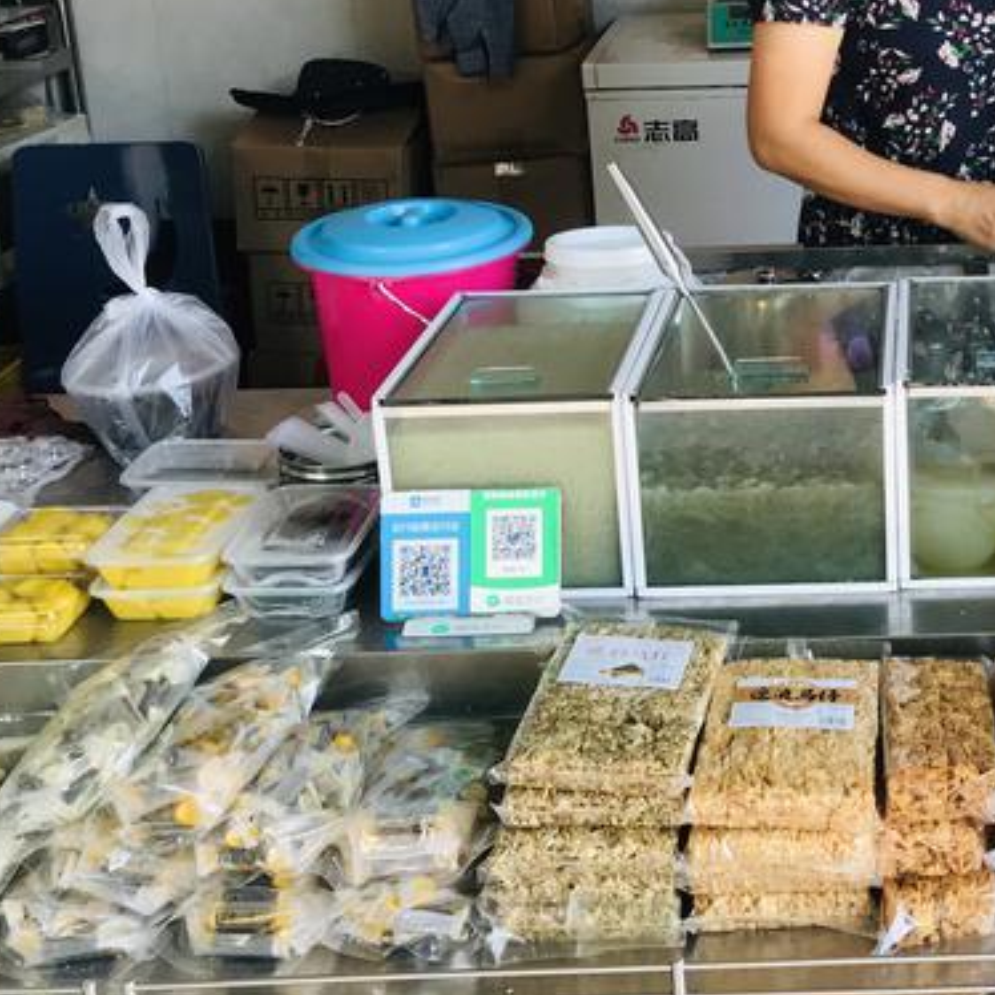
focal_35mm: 53
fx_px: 1724
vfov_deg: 31.5
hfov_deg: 30.4
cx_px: 939
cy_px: 223
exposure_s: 1/100
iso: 40
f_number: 1.8
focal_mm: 3.99
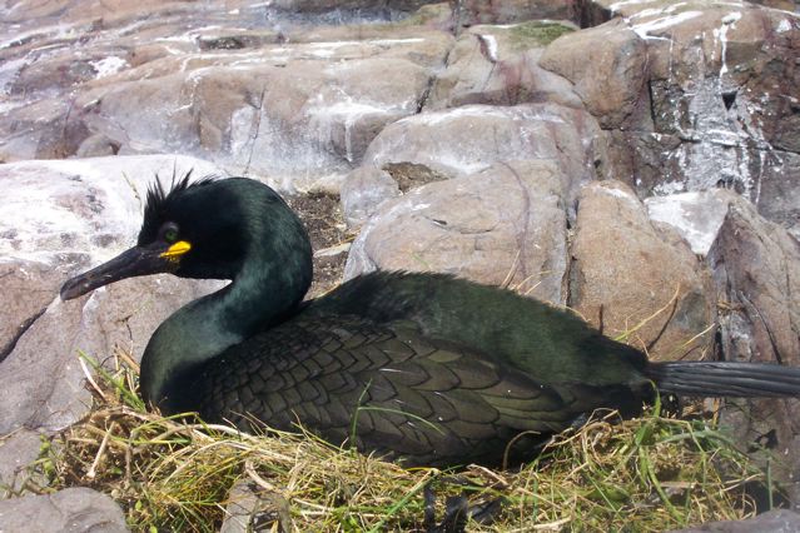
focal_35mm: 105
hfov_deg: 19.5
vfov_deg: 13.0
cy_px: 266
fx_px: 2333
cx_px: 400
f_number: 13
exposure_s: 1/125
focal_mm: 21.2
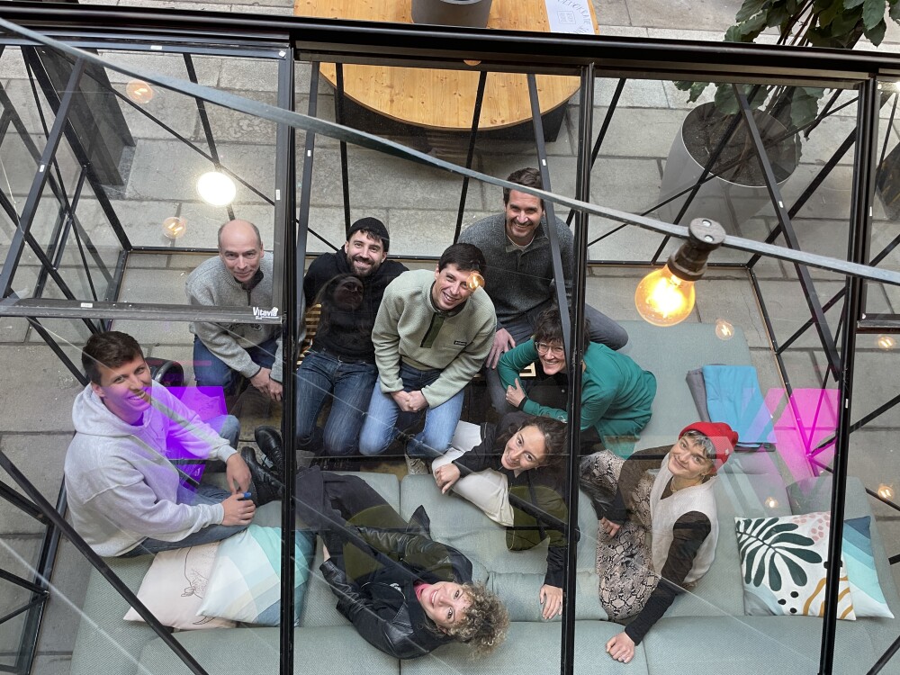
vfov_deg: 53.1
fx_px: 676
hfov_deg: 67.3
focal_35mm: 26
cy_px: 338
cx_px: 450
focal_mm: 4.2
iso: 80
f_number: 1.6
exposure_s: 1/50
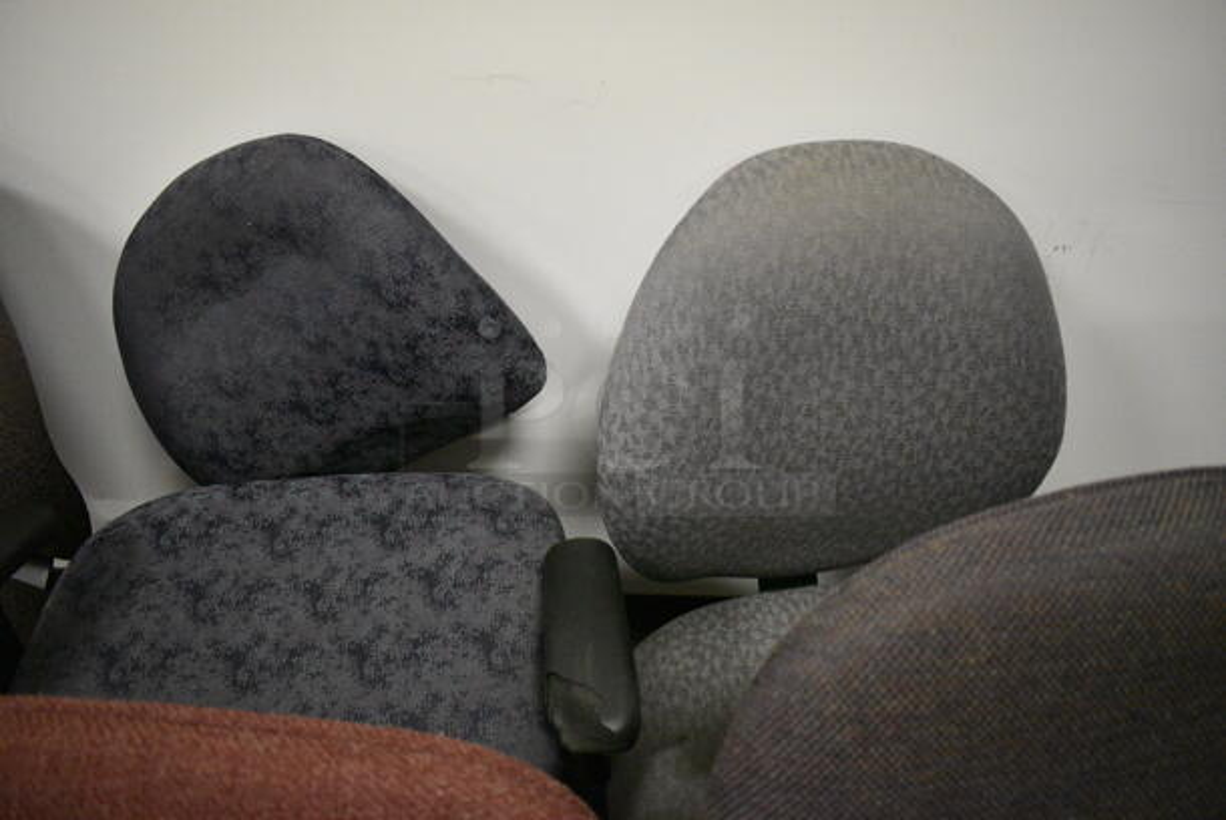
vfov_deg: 48.0
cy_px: 410
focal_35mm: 27
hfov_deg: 67.3
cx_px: 613
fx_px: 920
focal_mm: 18
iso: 5000
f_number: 3.5
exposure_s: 1/125
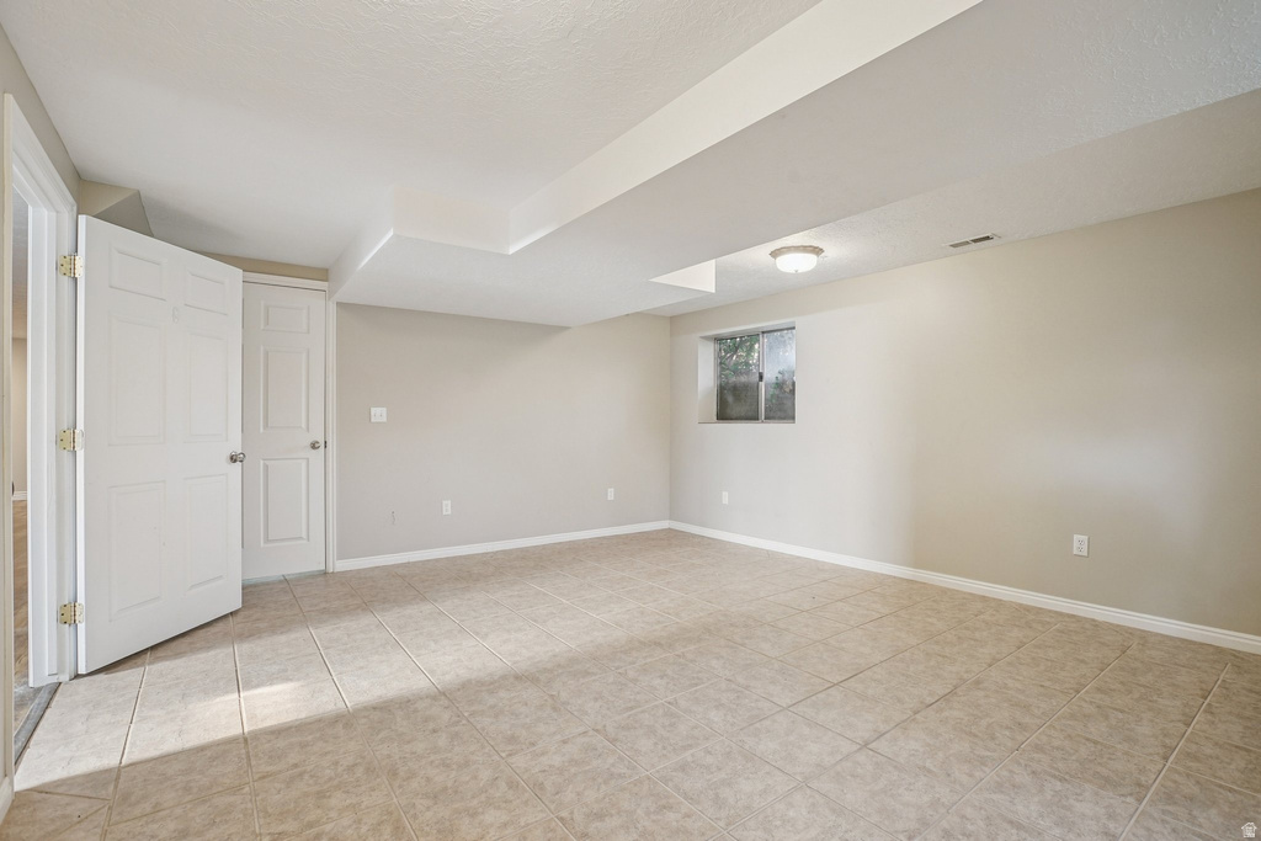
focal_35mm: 16
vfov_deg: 73.8
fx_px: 560
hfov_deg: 96.7
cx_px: 630
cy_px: 420
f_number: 8
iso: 400
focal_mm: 16
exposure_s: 1/5
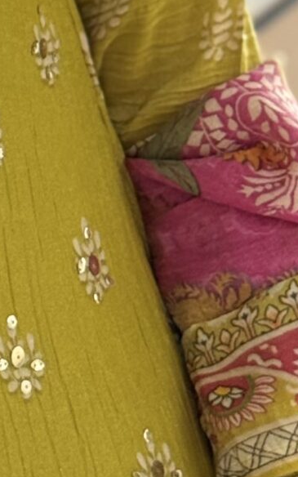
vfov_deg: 8.9
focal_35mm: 223
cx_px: -333
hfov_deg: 5.7
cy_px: -422
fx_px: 2898
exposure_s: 1/100
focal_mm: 6.76
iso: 125
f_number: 1.78
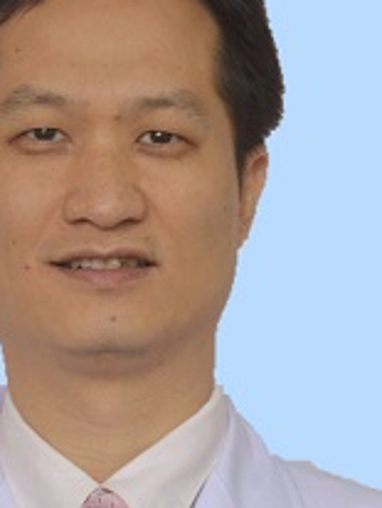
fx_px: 1380
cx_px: 101
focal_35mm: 94
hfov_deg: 15.7
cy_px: 306
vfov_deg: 20.8
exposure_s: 1/30
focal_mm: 32
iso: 250
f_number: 4.8
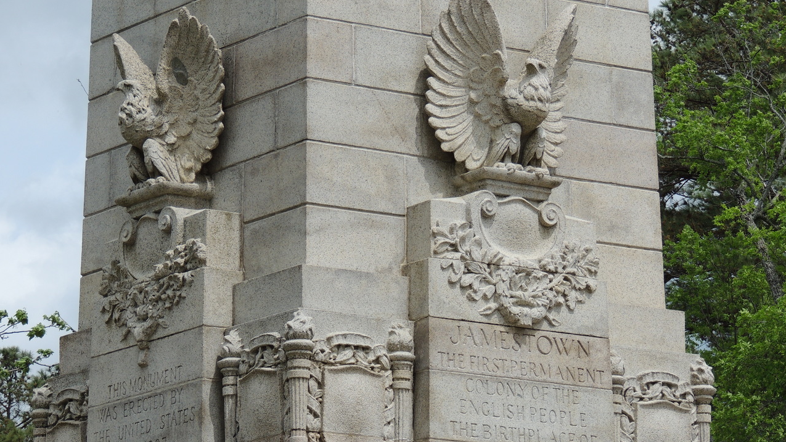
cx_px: 393
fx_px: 3876
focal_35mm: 186
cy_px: 289
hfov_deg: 11.6
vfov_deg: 6.5
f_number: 4.5
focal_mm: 30.3
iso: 100
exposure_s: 1/800
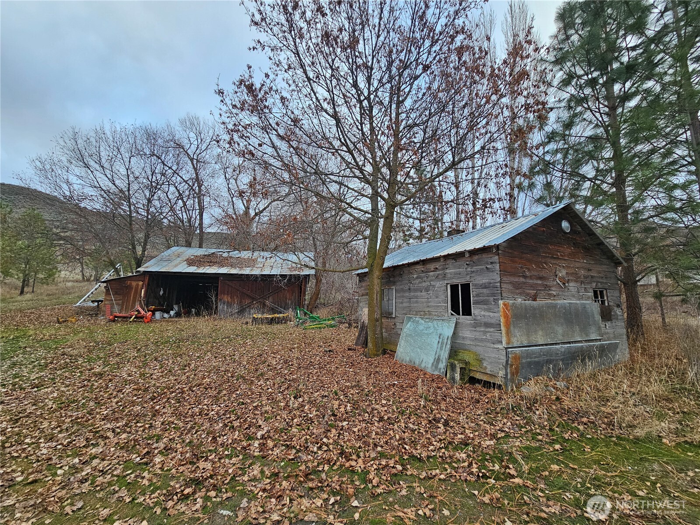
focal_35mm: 13
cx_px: 350
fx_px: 263
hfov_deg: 106.2
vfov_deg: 89.9
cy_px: 262
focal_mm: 2.2
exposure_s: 1/219
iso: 80
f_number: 2.2
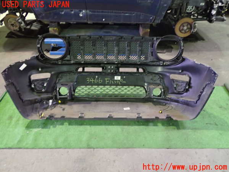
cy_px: 86
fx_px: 198
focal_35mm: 30
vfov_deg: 46.8
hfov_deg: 60.0
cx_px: 114
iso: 800
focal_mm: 5.4
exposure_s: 1/10
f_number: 2.3
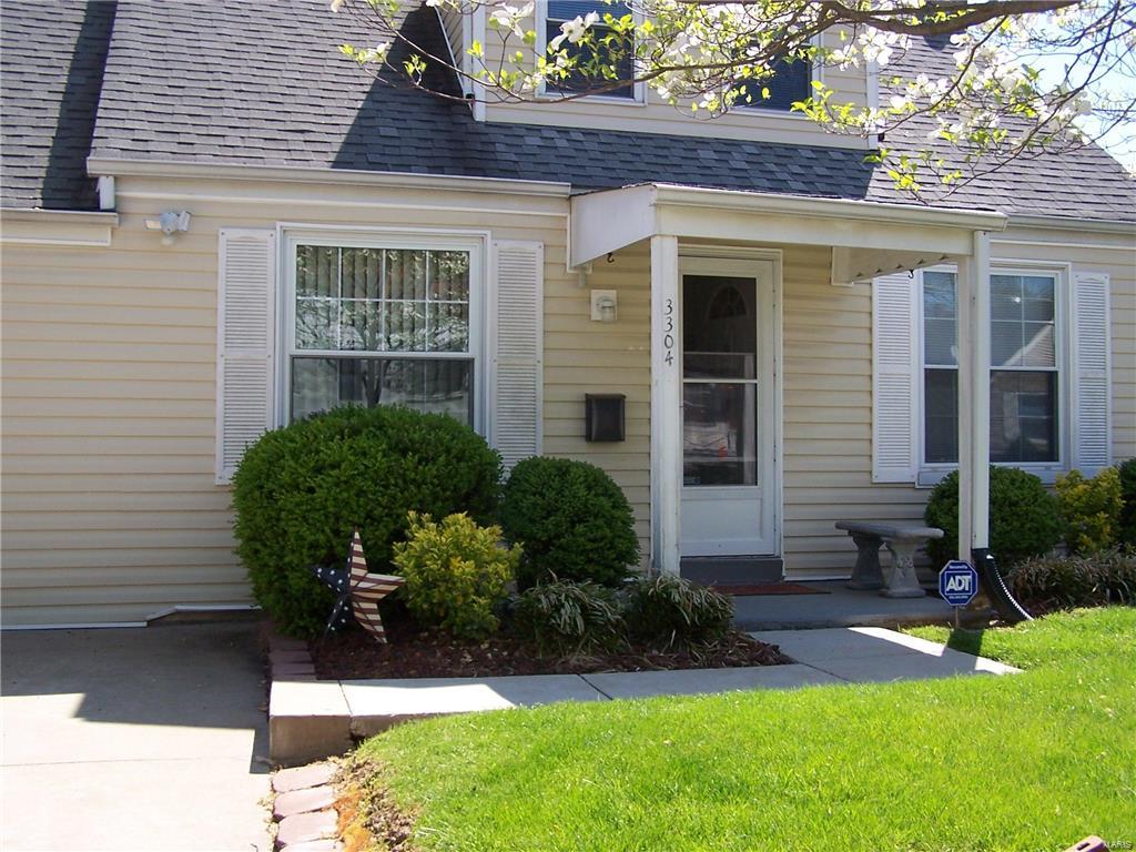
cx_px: 568
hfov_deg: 49.0
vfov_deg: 37.7
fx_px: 1247
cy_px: 426
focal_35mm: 38
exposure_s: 1/500
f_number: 2.8
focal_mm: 6.3
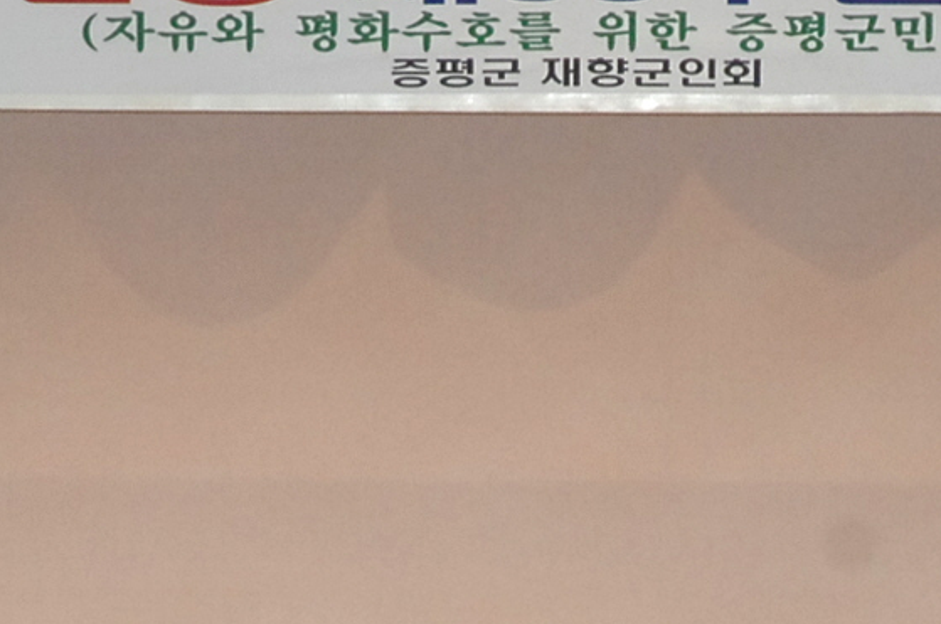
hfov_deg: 6.4
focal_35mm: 322
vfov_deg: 4.2
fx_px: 8405
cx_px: 626
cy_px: 1038
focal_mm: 56
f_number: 6.7
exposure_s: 1/60
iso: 800
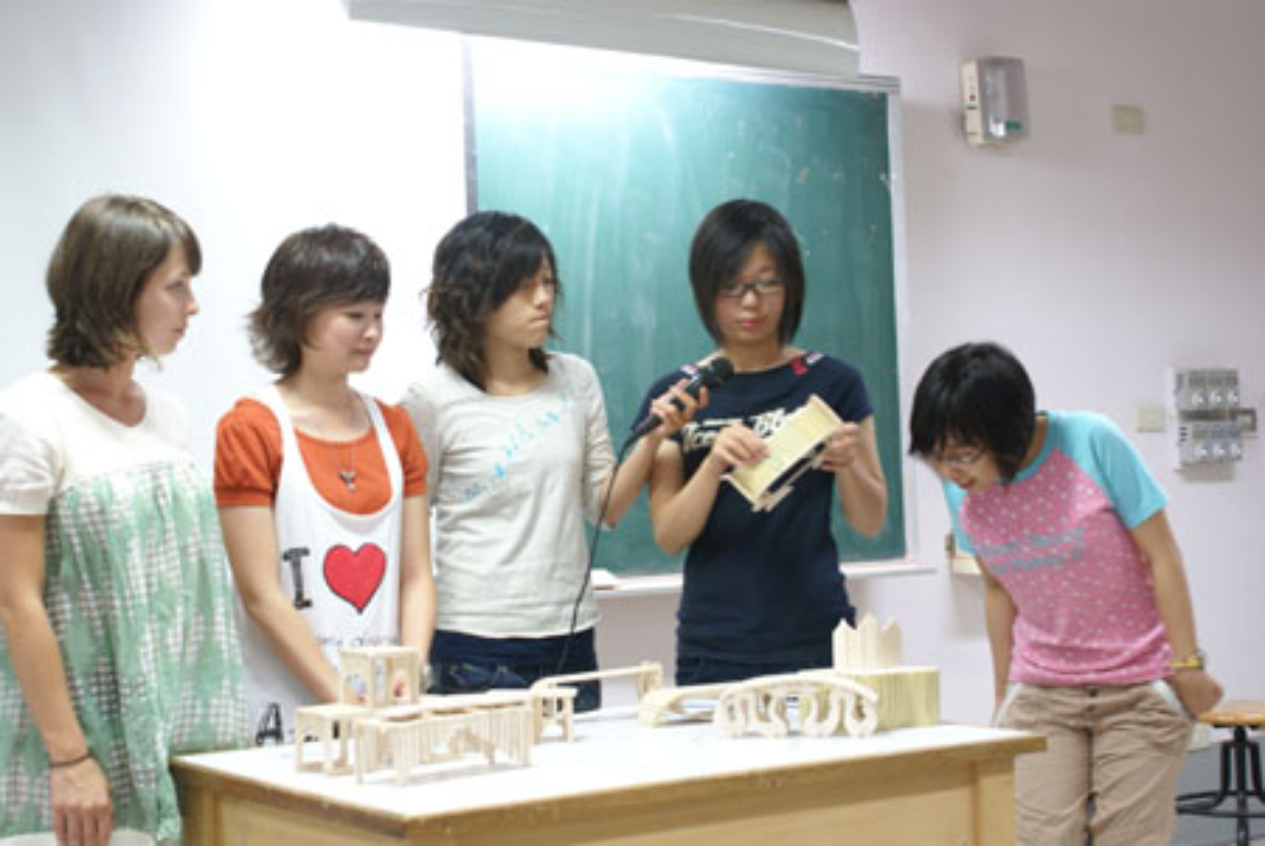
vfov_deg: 22.7
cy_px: 423
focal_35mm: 60
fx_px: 2110
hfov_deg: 33.4
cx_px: 632
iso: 400
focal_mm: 40
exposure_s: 1/13
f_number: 5.6
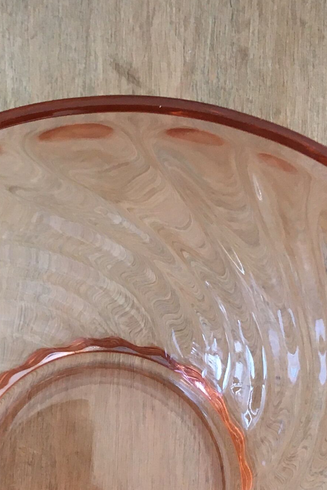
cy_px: 396
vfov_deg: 22.1
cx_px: 33
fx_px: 1239
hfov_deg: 14.9
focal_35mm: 91
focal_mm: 4.15
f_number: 2.2
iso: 40
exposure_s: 1/33
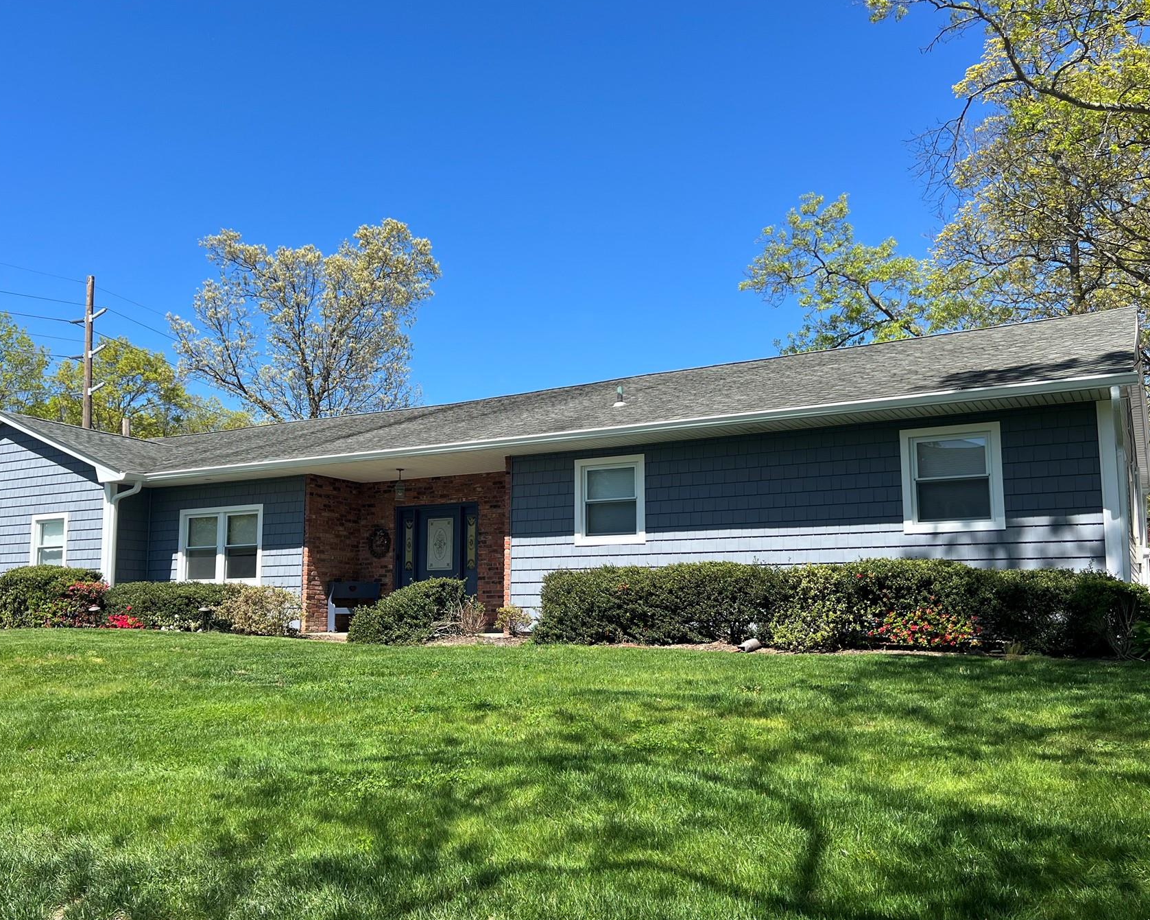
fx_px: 1055
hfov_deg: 57.0
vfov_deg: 47.1
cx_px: 505
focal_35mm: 31
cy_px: 496
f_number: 1.5
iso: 50
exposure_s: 1/2513
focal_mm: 5.7
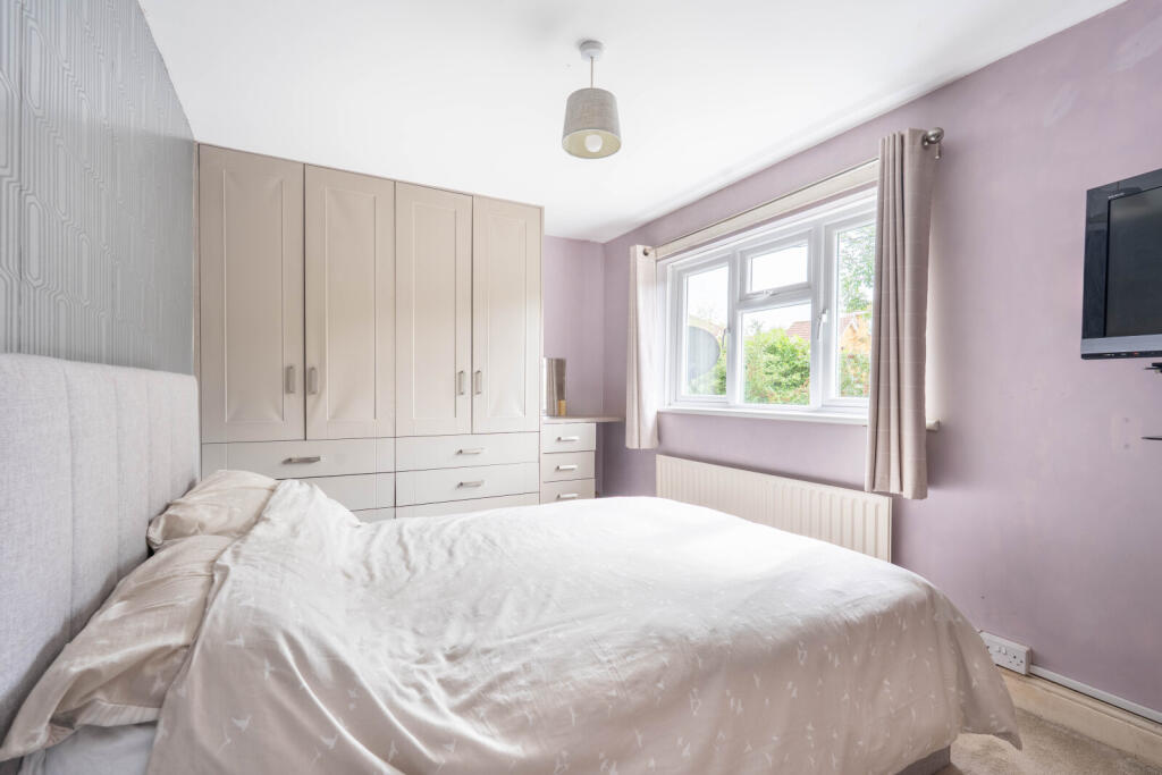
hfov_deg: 96.7
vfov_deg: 73.8
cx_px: 581
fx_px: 516
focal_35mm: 16
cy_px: 388
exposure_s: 1/60
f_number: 8
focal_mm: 16
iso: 320
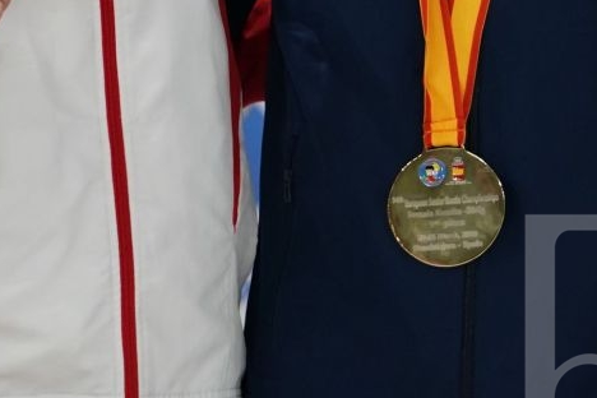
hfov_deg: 3.4
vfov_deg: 2.3
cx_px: 644
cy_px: -122
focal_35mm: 608
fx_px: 10082
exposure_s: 1/250
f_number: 2.8
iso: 1000
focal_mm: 158
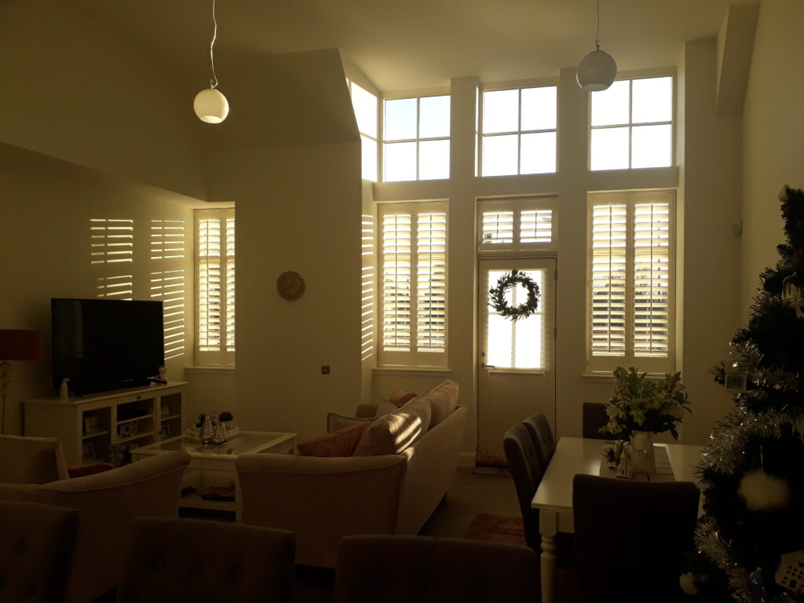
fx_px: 627
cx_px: 402
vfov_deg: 51.4
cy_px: 302
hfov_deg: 65.3
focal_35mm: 27
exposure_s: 1/349
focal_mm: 3.6
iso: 40
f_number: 1.9
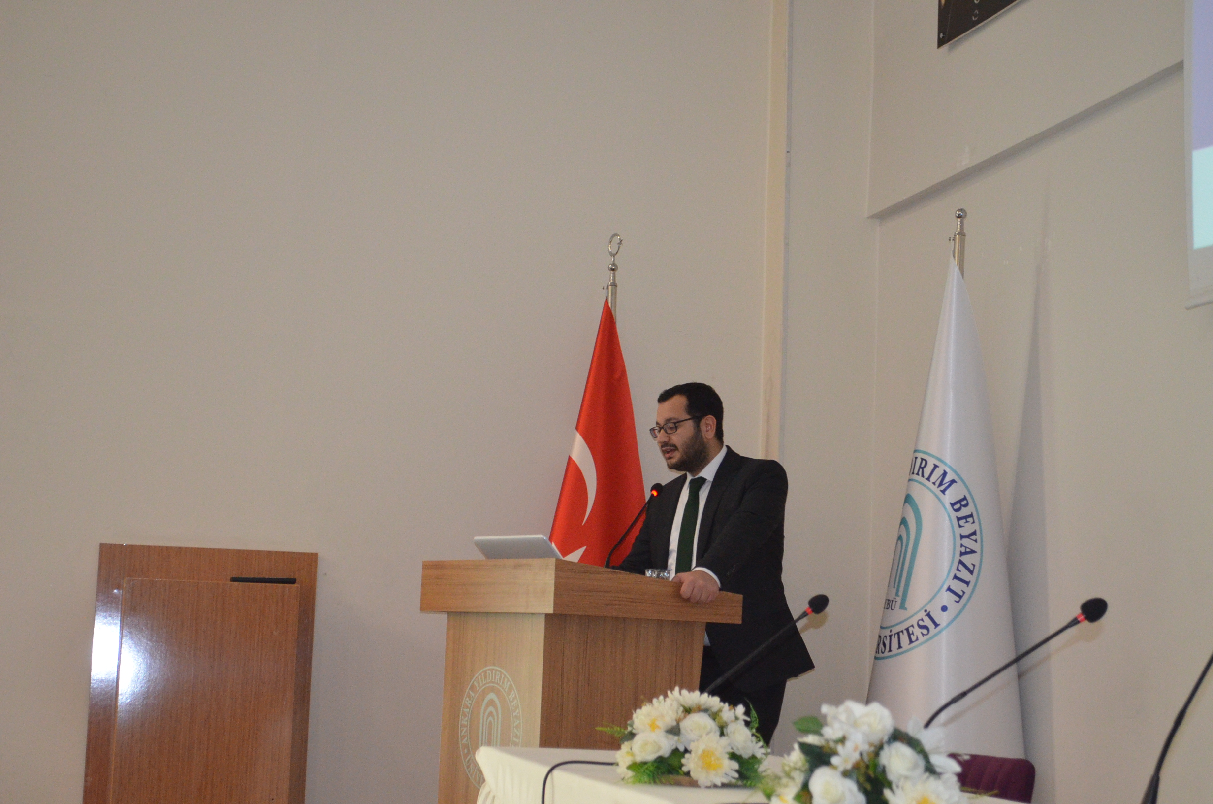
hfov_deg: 30.6
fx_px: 2219
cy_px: 402
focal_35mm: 66
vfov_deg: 20.5
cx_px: 606
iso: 2800
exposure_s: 1/60
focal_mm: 44
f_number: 5.3
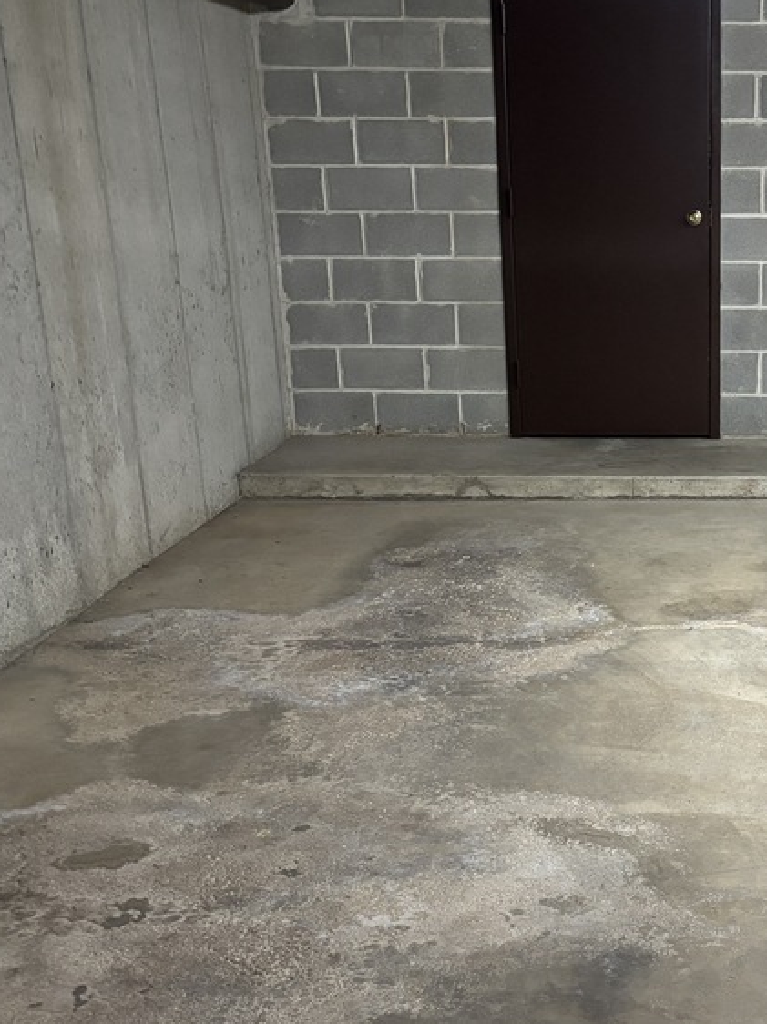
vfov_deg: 37.8
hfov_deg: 28.0
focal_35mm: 50
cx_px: 687
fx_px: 1478
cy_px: 687
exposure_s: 1/52
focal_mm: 5.96
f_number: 1.6
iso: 500
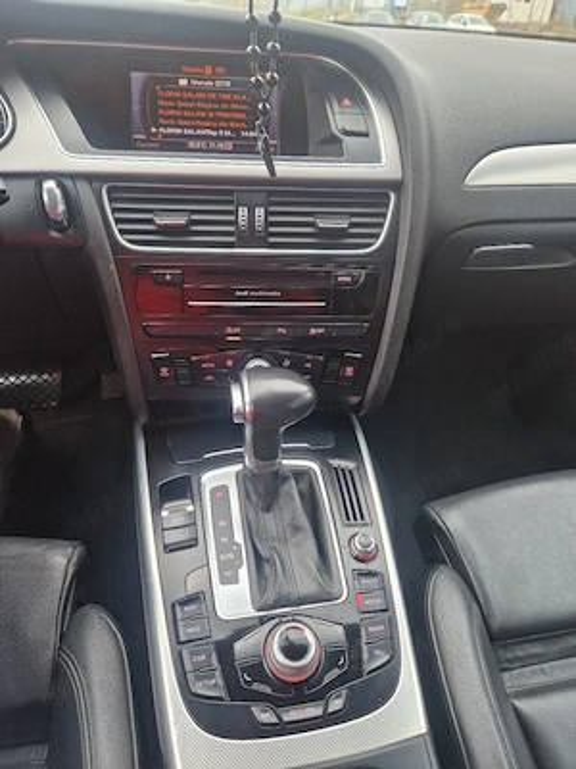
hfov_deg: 58.9
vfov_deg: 73.9
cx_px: 288
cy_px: 384
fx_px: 510
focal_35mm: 23
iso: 200
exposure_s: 1/182
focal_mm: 5.4
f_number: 1.8
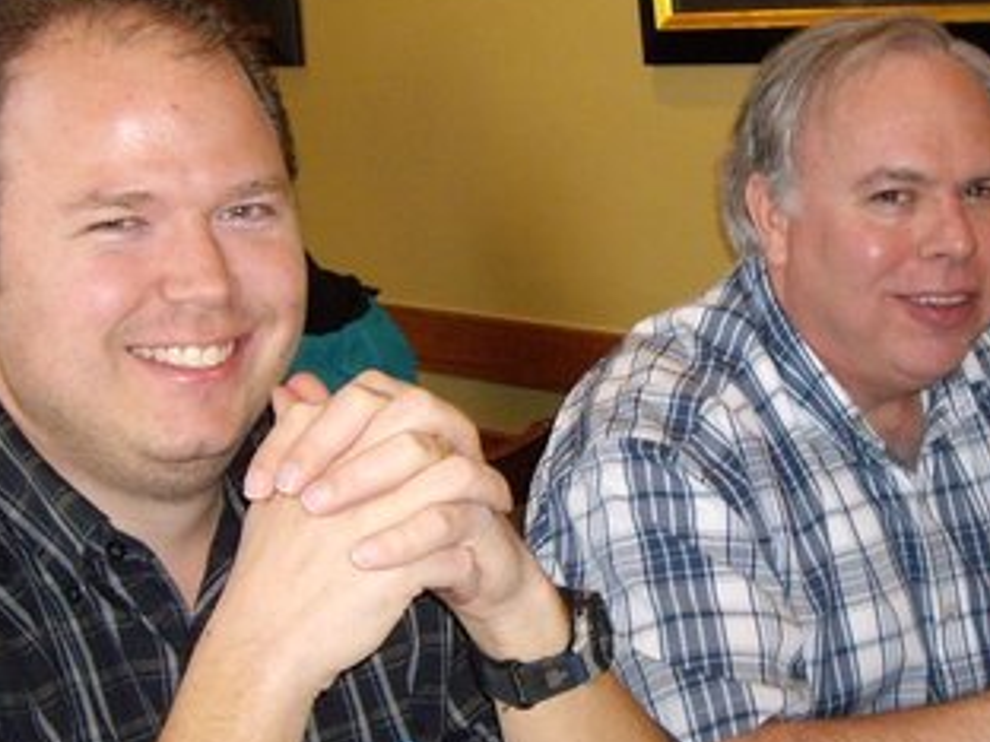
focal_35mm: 78
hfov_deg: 24.9
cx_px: 631
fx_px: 2231
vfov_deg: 18.9
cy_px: 308
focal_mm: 6.2
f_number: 2.7
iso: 200
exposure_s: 1/40
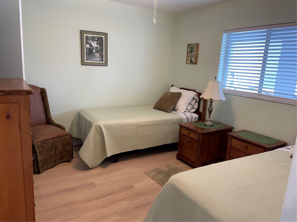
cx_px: 148
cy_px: 111
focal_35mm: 26
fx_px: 223
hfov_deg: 67.3
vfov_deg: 53.1
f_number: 1.6
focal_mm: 4.2
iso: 80
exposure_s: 1/60
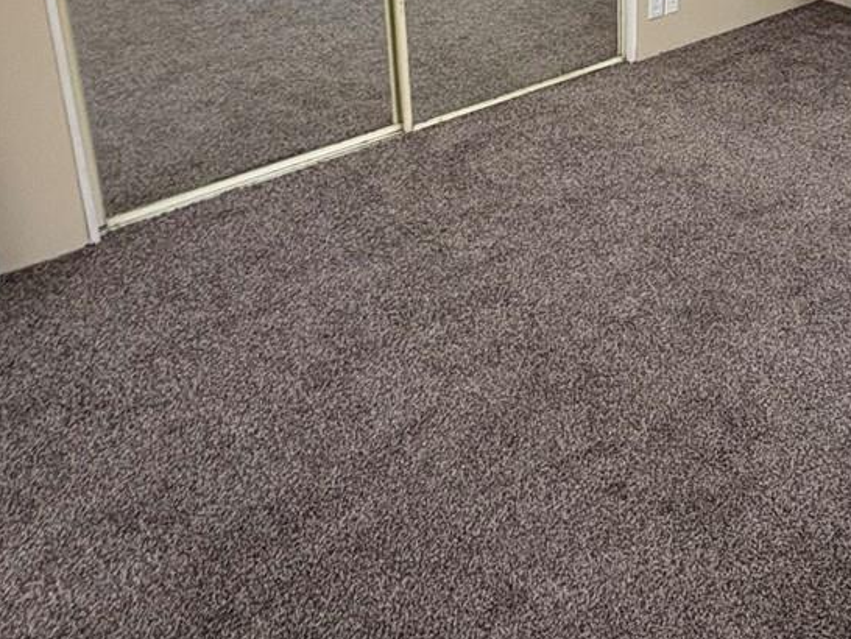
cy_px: -37
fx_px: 1008
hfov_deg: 44.2
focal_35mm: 41
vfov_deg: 31.7
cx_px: 644
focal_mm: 2.22
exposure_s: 1/60
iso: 320
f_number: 2.2
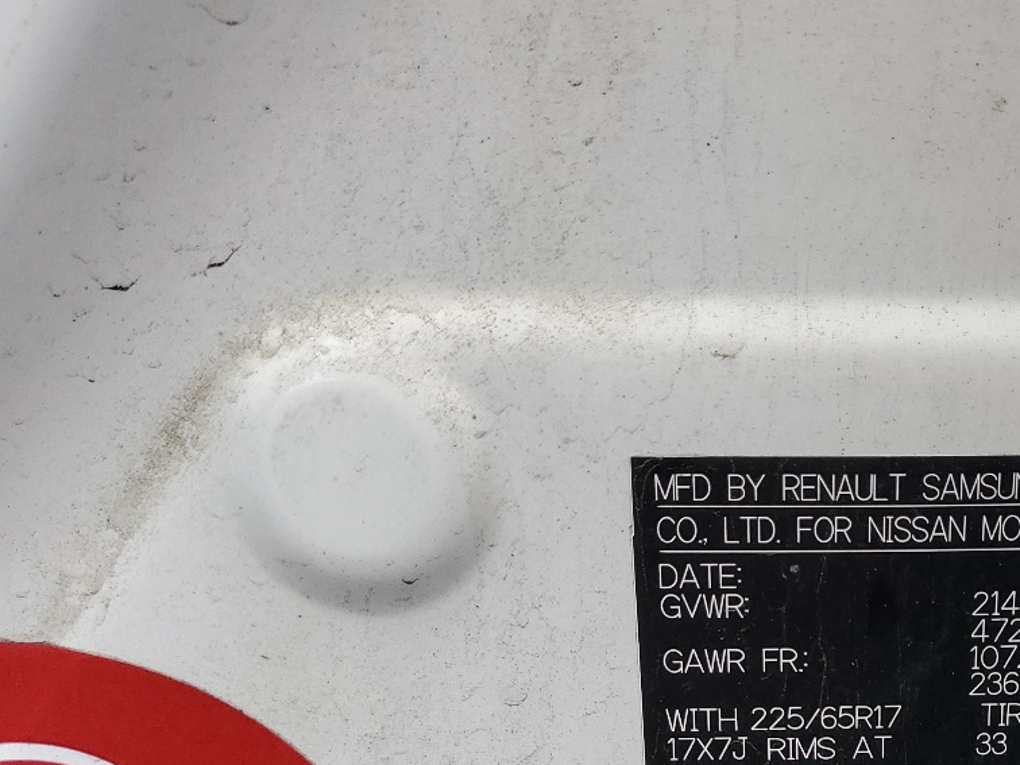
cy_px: 804
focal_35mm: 55
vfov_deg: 25.0
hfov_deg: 33.7
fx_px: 1621
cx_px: 850
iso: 50
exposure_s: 1/179
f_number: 1.5
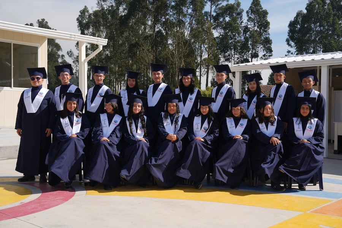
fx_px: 408
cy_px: 114
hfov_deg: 45.4
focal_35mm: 43
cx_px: 171
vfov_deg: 31.2
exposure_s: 1/320
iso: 50
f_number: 5.6
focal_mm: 43
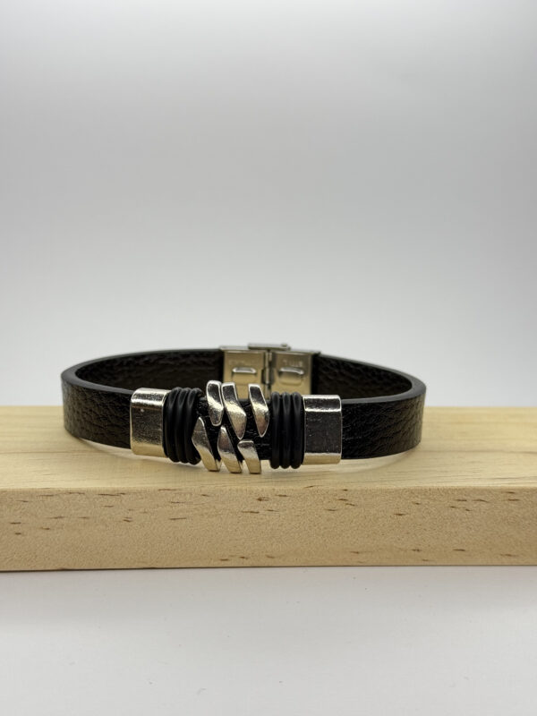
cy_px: 358
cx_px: 268
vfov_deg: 39.7
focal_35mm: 48
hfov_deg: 30.3
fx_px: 993
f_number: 1.78
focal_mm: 6.76
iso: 100
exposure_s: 1/110
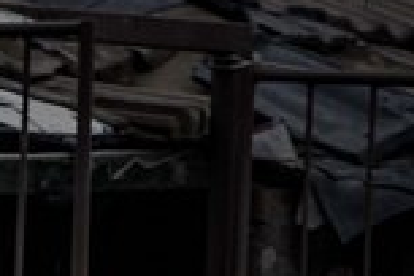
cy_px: 889
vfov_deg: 1.8
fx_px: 8900
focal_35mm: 774
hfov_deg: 2.6
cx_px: -828
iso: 720
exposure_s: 1/125
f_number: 4.5
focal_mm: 116
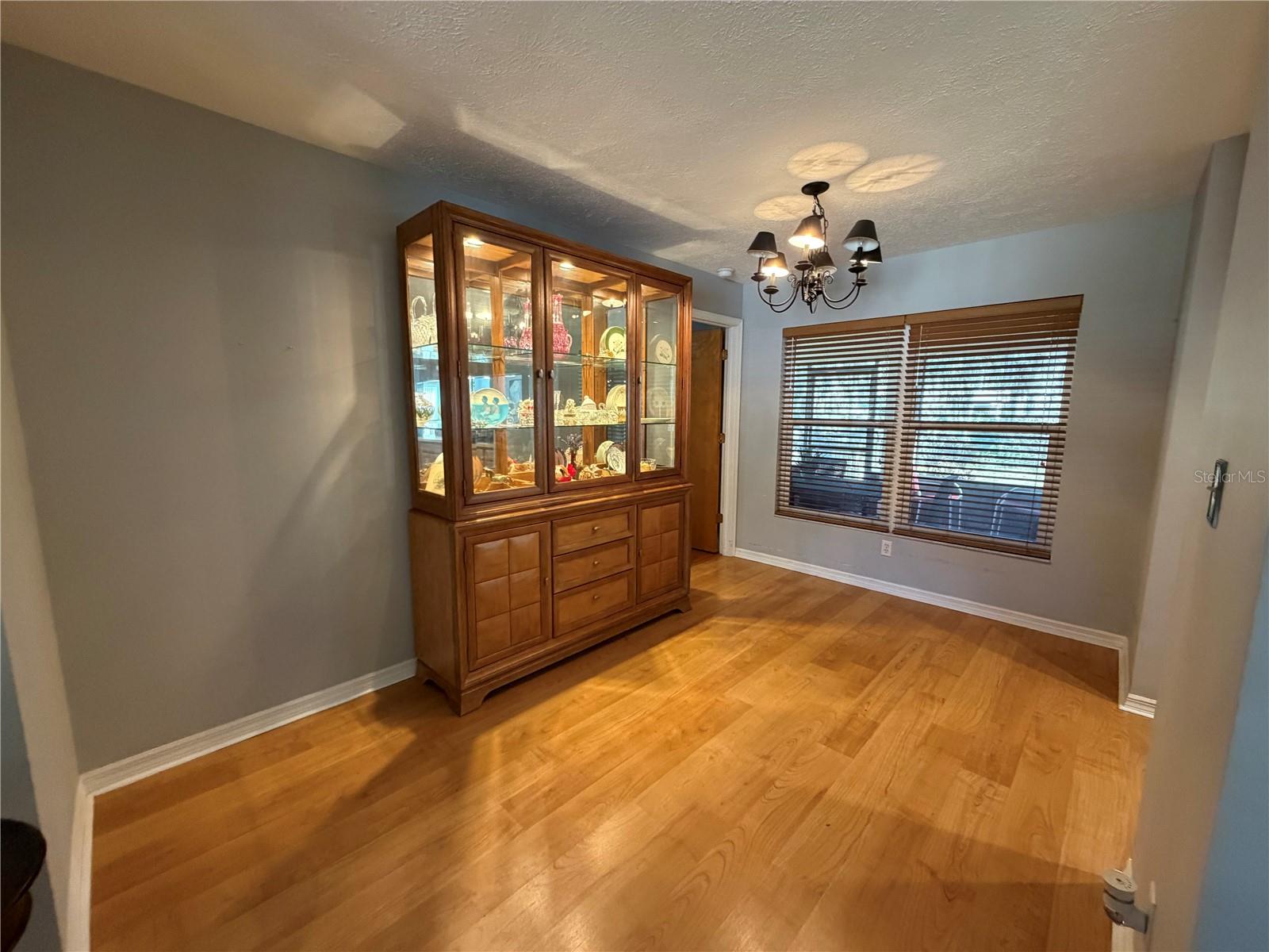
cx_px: 634
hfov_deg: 102.1
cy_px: 476
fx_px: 513
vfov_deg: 85.7
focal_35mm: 14
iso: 500
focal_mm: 2.22
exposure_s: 1/60
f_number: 2.2
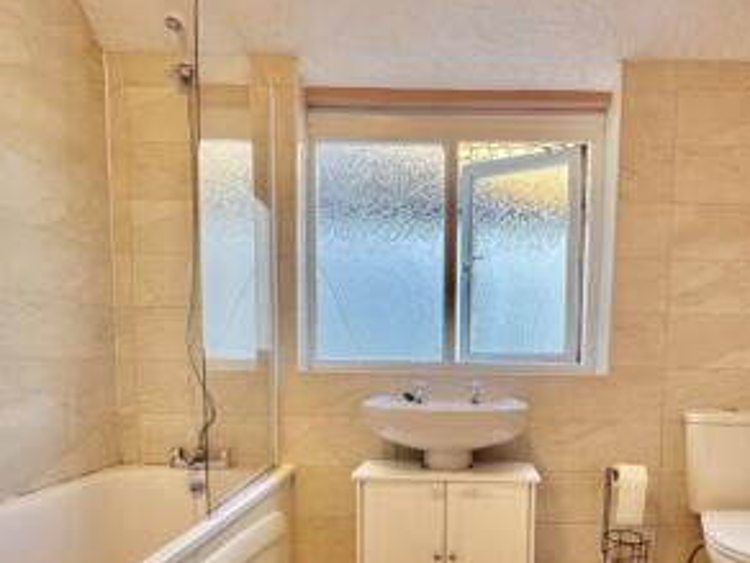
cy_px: 413
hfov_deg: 63.0
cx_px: 440
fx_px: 607
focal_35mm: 28
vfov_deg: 48.1
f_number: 2.2
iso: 320
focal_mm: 2.22
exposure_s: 1/100
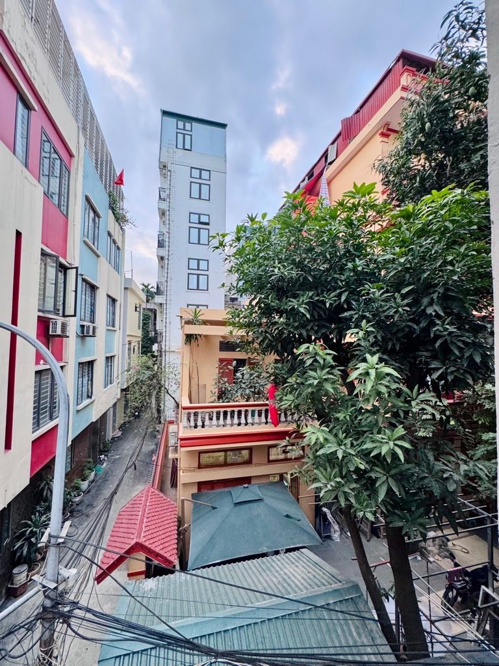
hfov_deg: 85.7
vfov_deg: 102.1
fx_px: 269
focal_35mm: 14
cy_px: 333
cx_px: 250
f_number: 2.2
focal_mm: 2.22
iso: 200
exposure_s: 1/100
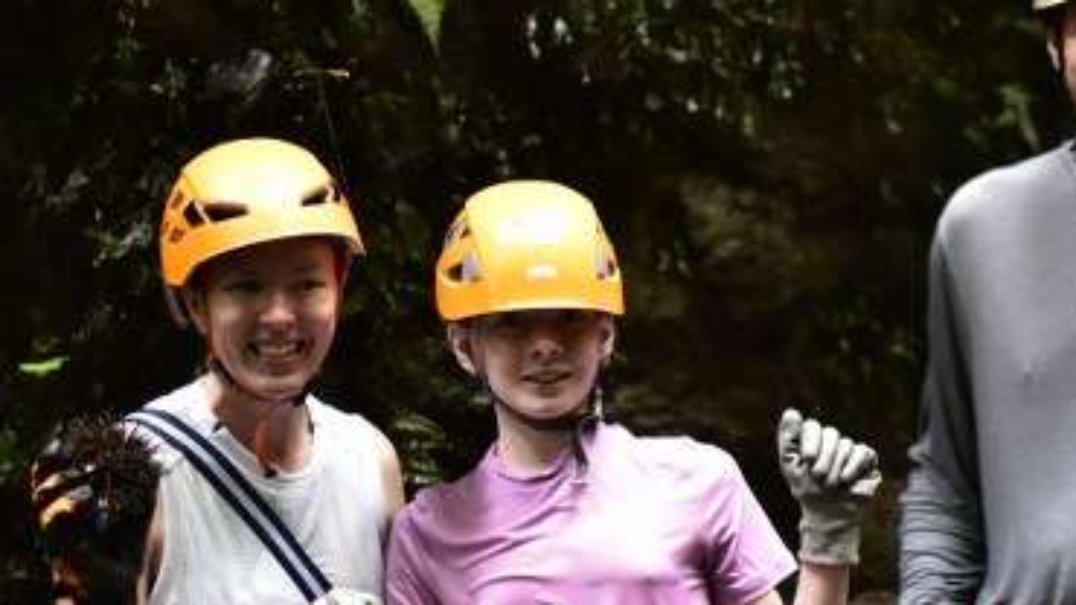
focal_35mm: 136
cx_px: 861
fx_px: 3880
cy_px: 378
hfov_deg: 15.7
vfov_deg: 8.9
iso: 1600
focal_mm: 50
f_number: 1.4
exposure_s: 1/250
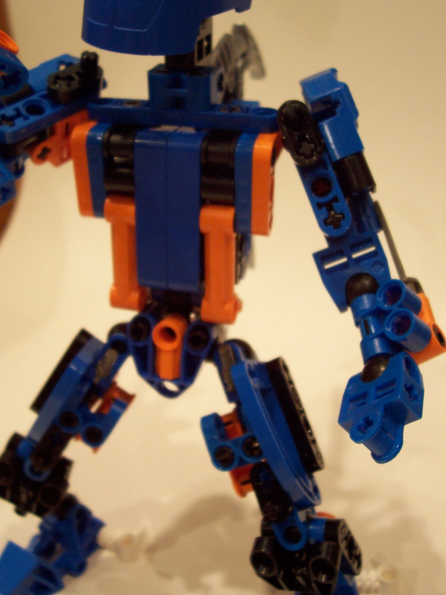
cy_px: 298
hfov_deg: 38.7
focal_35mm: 37
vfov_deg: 50.1
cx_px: 223
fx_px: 636
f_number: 2.8
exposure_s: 1/15
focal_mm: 5.6
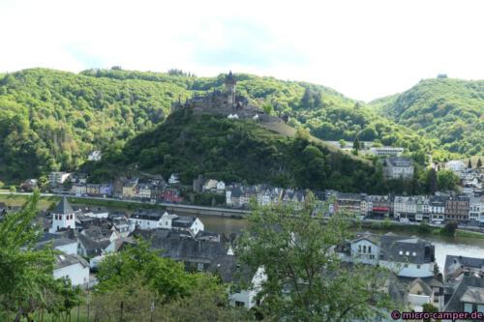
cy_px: 161
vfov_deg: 37.8
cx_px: 242
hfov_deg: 54.5
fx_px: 470
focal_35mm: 35
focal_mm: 12.8
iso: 200
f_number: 3.7
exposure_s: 1/500
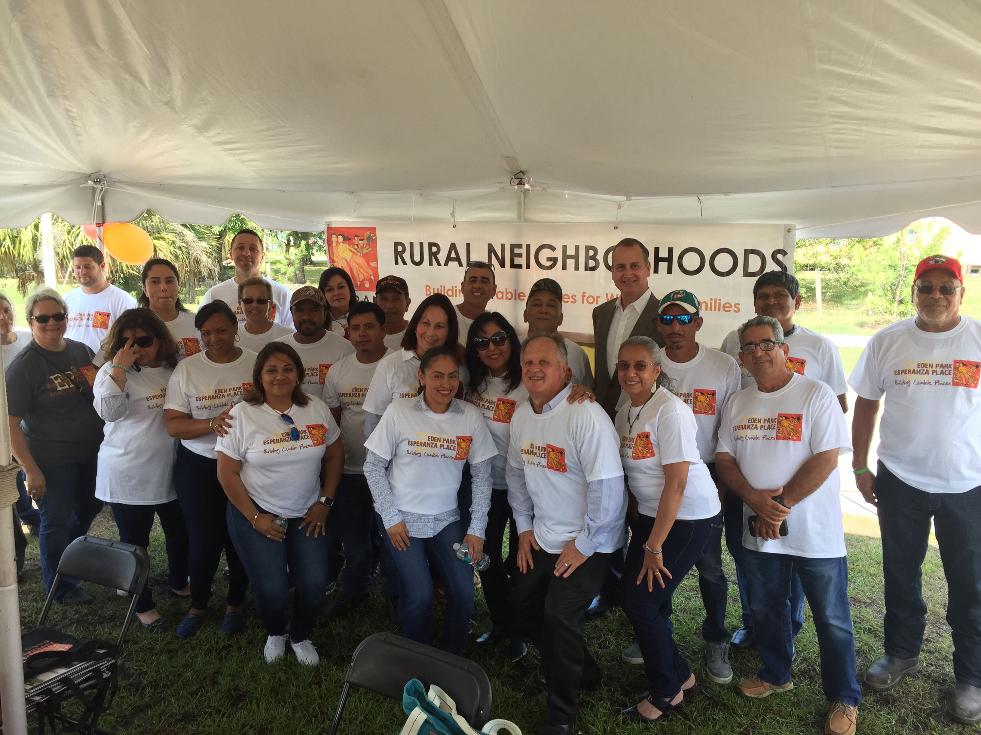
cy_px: 368
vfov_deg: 48.2
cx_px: 490
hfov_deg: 61.7
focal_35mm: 29
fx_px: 822
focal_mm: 4.15
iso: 32
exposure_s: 1/141
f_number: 2.2
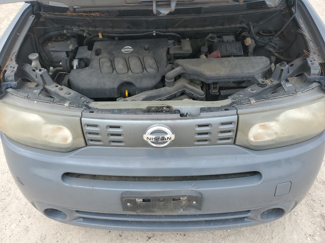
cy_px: 122
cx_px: 162
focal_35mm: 26
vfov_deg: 53.1
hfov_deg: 67.3
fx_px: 244
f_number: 1.5
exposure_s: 1/1111
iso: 50
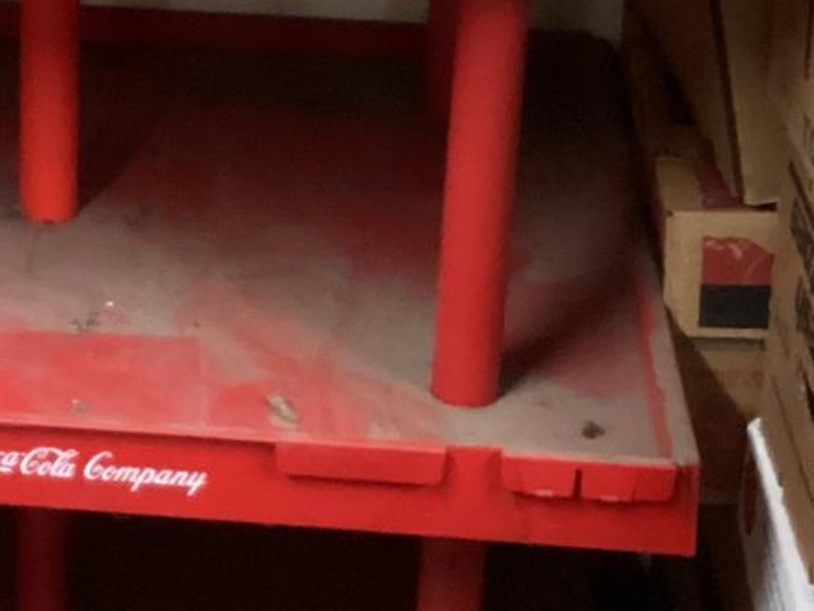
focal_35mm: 107
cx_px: 75
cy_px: 16
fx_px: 2517
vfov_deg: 13.7
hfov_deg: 18.1
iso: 640
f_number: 2.4
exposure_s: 1/30
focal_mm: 3.3
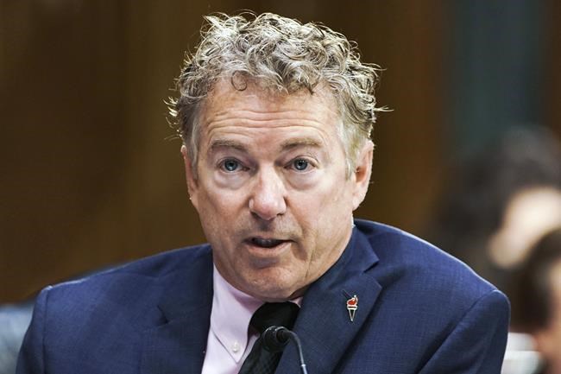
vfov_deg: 3.1
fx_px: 7010
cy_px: 187
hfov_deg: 4.6
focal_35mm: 450
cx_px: 280
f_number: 2.8
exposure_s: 1/320
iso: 2000
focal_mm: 300
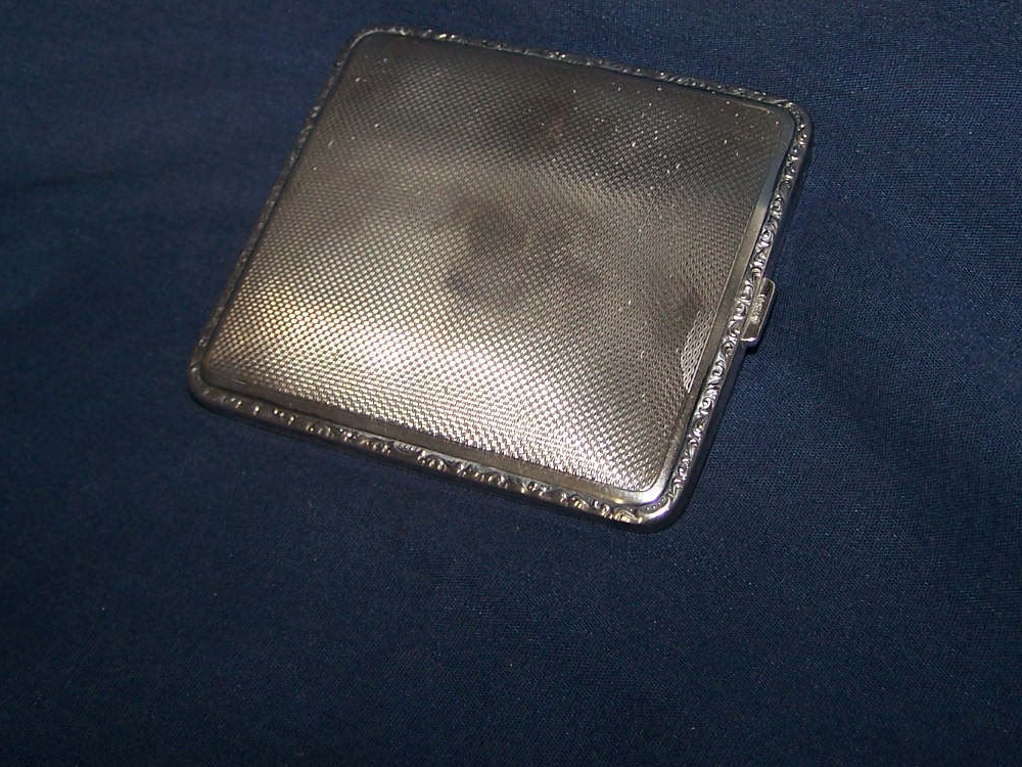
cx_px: 570
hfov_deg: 32.7
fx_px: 1742
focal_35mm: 59
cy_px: 277
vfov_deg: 24.7
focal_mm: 6.3
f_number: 2.8
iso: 80
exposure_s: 1/60
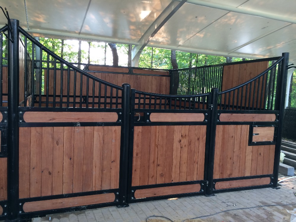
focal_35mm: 29
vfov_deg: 48.2
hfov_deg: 61.7
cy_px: 111
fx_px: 248
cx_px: 148
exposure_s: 1/33
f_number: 2.2
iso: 40
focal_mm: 4.15
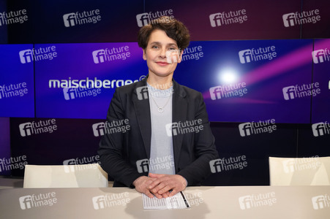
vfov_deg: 42.3
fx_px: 284
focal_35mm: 31
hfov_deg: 60.3
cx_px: 165
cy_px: 110
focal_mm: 31
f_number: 5.6
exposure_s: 1/125
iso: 2000
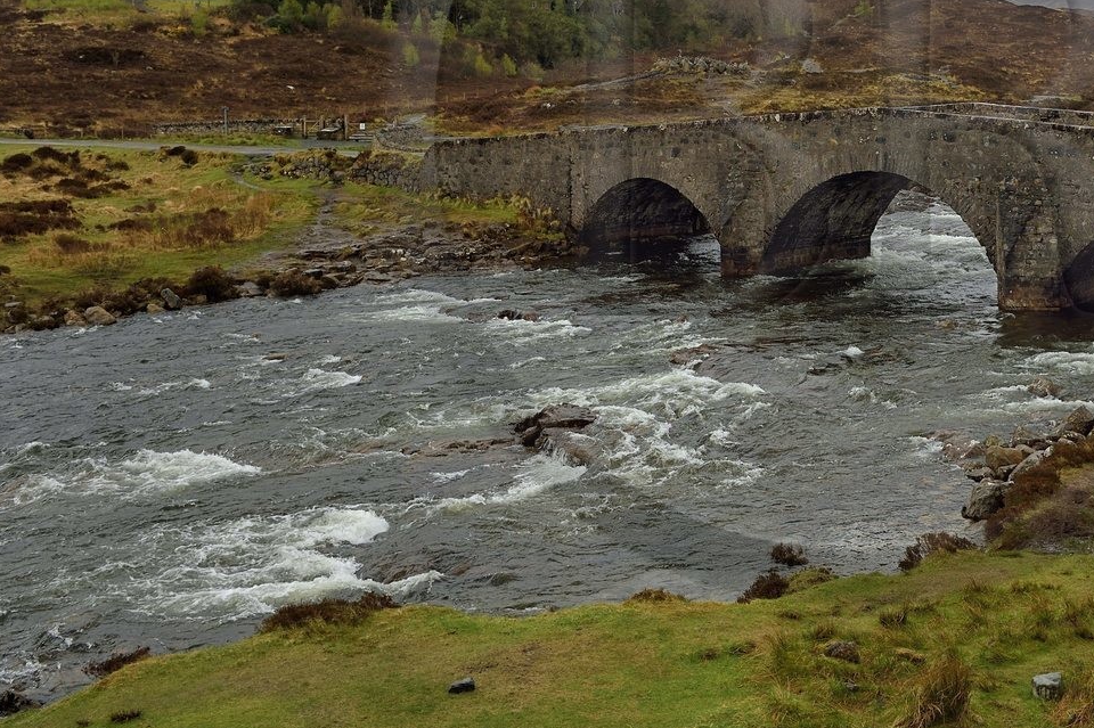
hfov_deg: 38.3
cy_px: 130
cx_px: 854
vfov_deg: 26.4
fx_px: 1519
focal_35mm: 50
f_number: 6.3
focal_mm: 30
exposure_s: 1/200
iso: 200
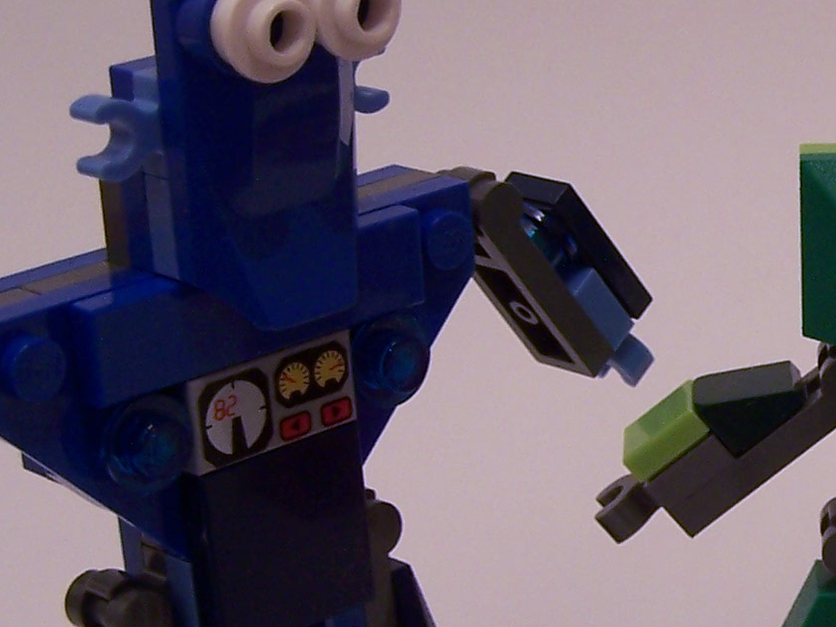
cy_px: 440
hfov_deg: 16.3
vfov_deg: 12.7
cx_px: 992
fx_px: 2801
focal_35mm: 116
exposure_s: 1/4
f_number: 2.8
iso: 80
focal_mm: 6.3
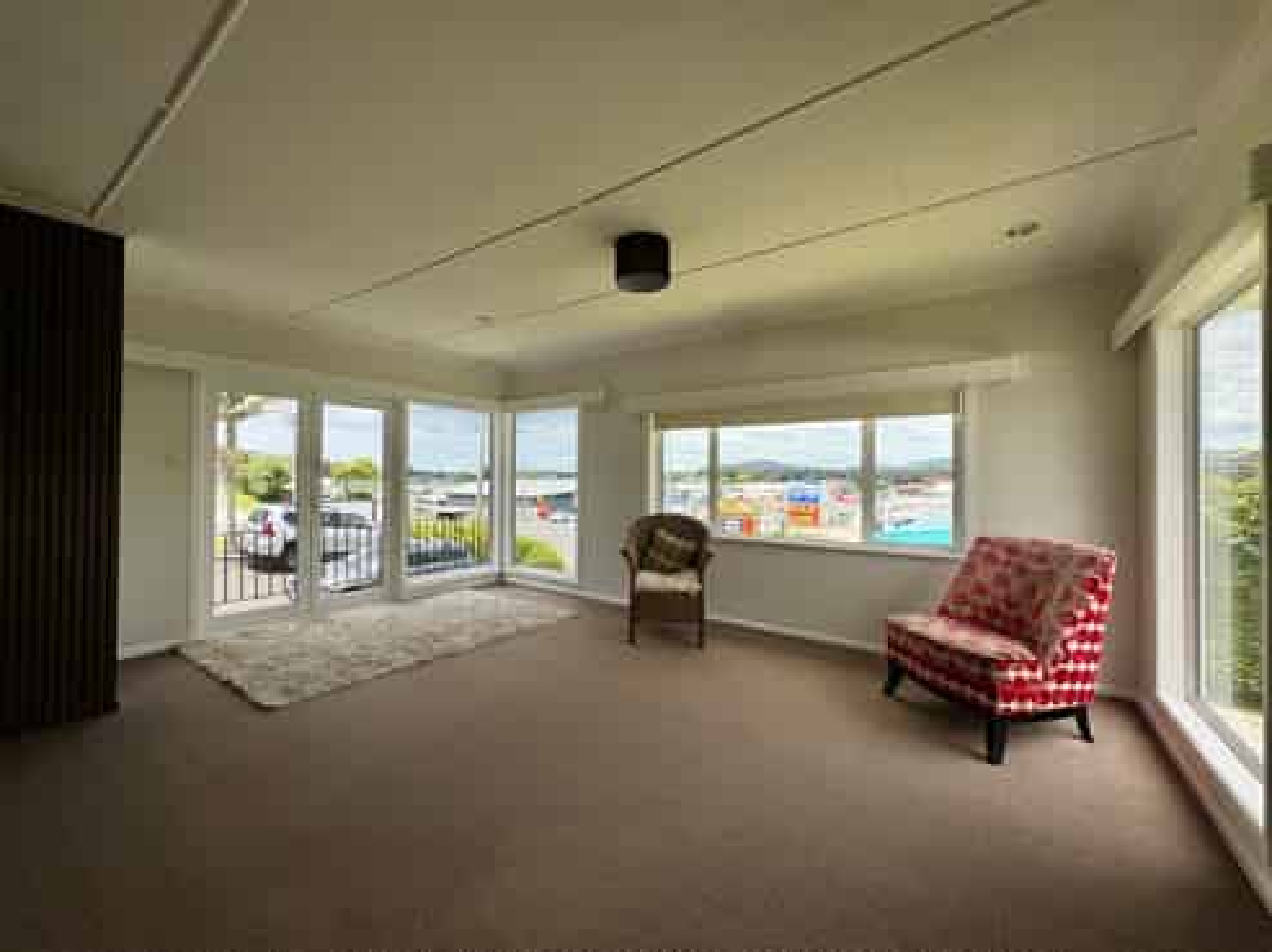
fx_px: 514
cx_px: 636
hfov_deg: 102.1
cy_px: 476
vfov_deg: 85.6
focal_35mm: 14
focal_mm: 2.22
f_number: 2.2
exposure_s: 1/657
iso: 64
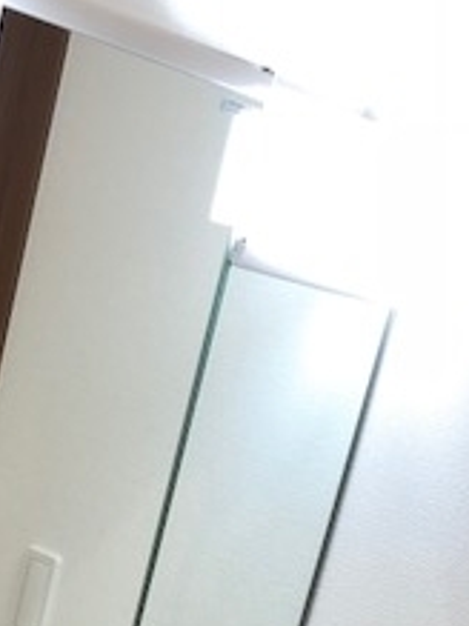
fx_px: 1483
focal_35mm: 82
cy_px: 803
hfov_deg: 17.5
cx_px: -6
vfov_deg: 21.6
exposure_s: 1/60
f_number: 1.8
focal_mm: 3.99
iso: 25
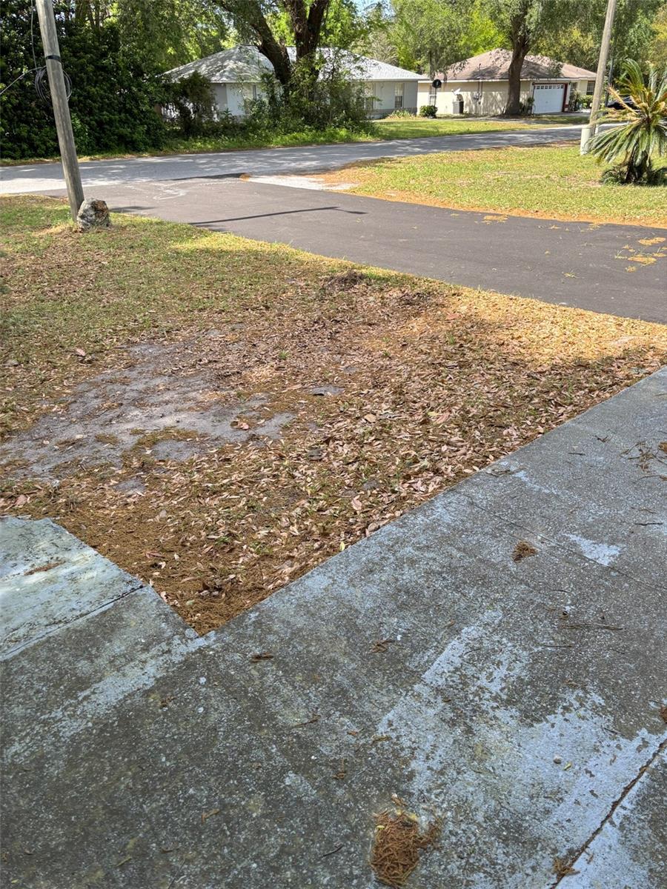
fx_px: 668
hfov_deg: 53.1
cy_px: 444
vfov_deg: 67.3
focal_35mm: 26
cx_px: 334
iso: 50
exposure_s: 1/498
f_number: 1.6
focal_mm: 5.96
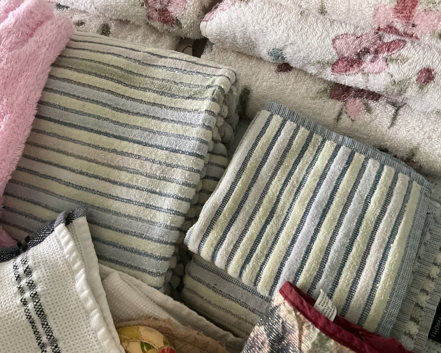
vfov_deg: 47.1
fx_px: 405
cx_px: 240
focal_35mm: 31
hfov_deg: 57.1
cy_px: 172
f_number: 1.8
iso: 200
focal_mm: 3
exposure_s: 1/60
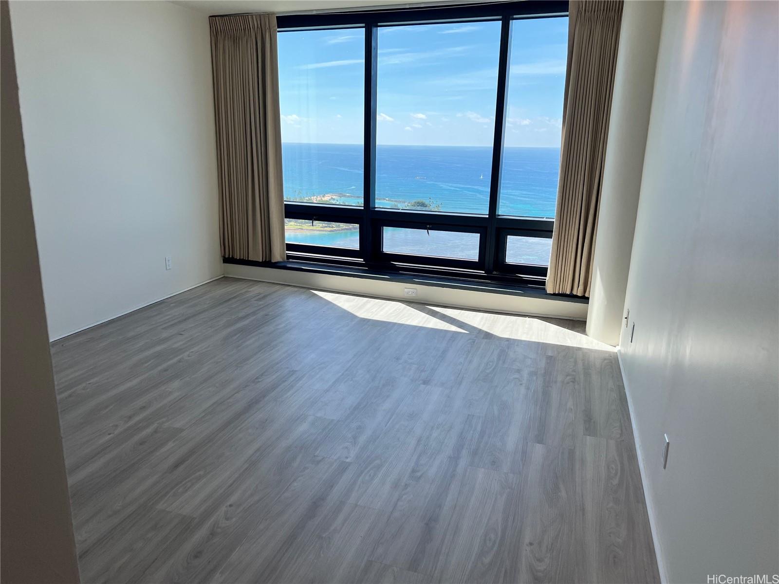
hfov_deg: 67.3
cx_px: 390
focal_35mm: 26
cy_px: 292
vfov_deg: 53.1
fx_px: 585
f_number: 1.5
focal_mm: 5.7
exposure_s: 1/303
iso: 50
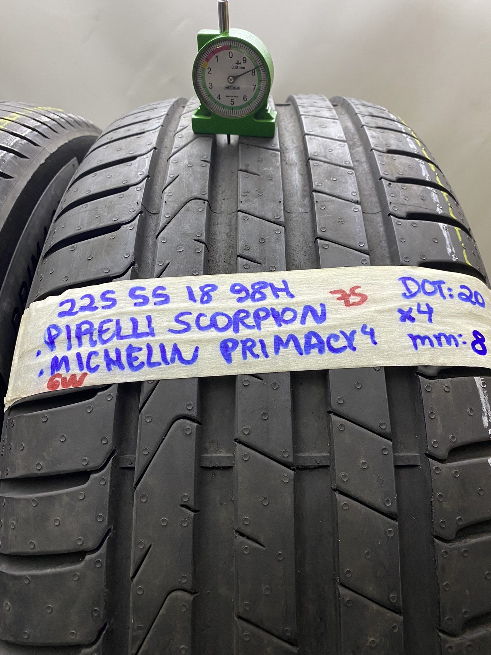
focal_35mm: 26
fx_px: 492
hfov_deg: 53.1
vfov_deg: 67.3
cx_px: 246
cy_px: 328
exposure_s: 1/50
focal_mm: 4.25
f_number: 1.8
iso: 125
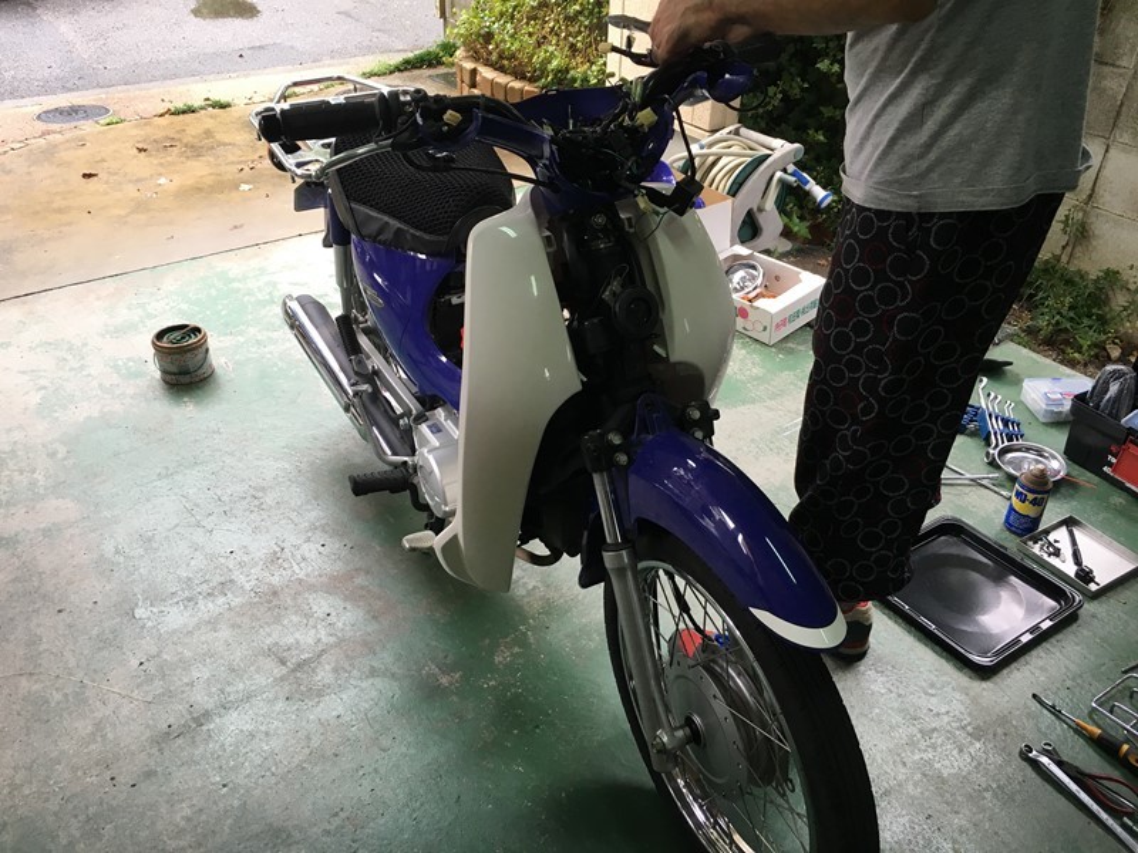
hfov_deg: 61.7
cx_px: 569
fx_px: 953
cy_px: 426
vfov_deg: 48.2
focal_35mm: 29
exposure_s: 1/30
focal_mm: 4.15
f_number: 2.2
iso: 32
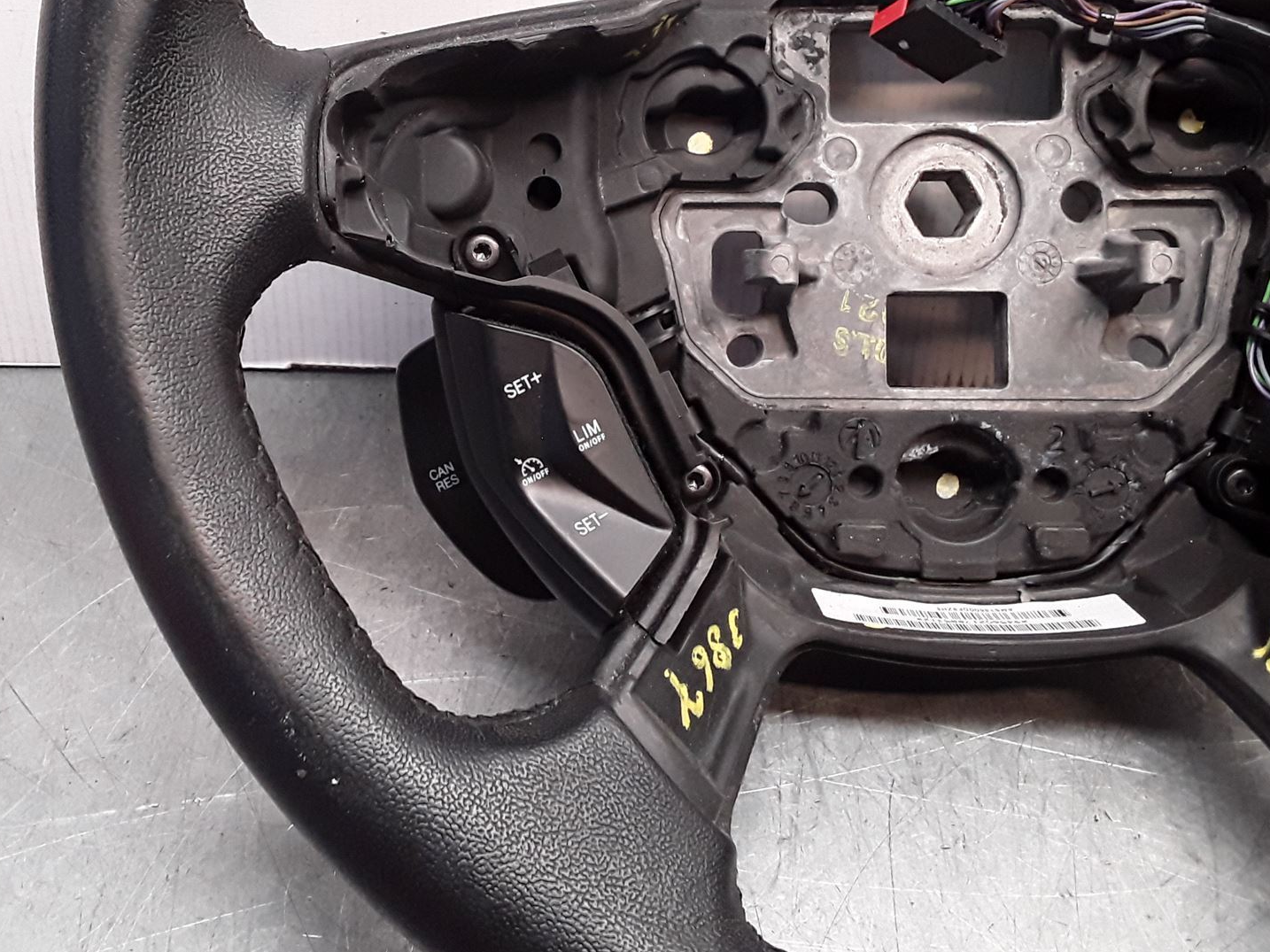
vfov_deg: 35.7
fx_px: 1467
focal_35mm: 40
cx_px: 512
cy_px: 335
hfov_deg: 46.6
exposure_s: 1/100
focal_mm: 2.91
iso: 100
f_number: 1.9
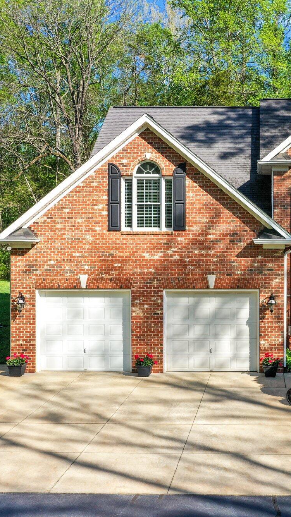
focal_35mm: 45
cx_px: 264
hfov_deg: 25.7
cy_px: 263
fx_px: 617
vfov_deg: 45.5
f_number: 5
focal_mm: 10.26
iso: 100
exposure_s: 1/240
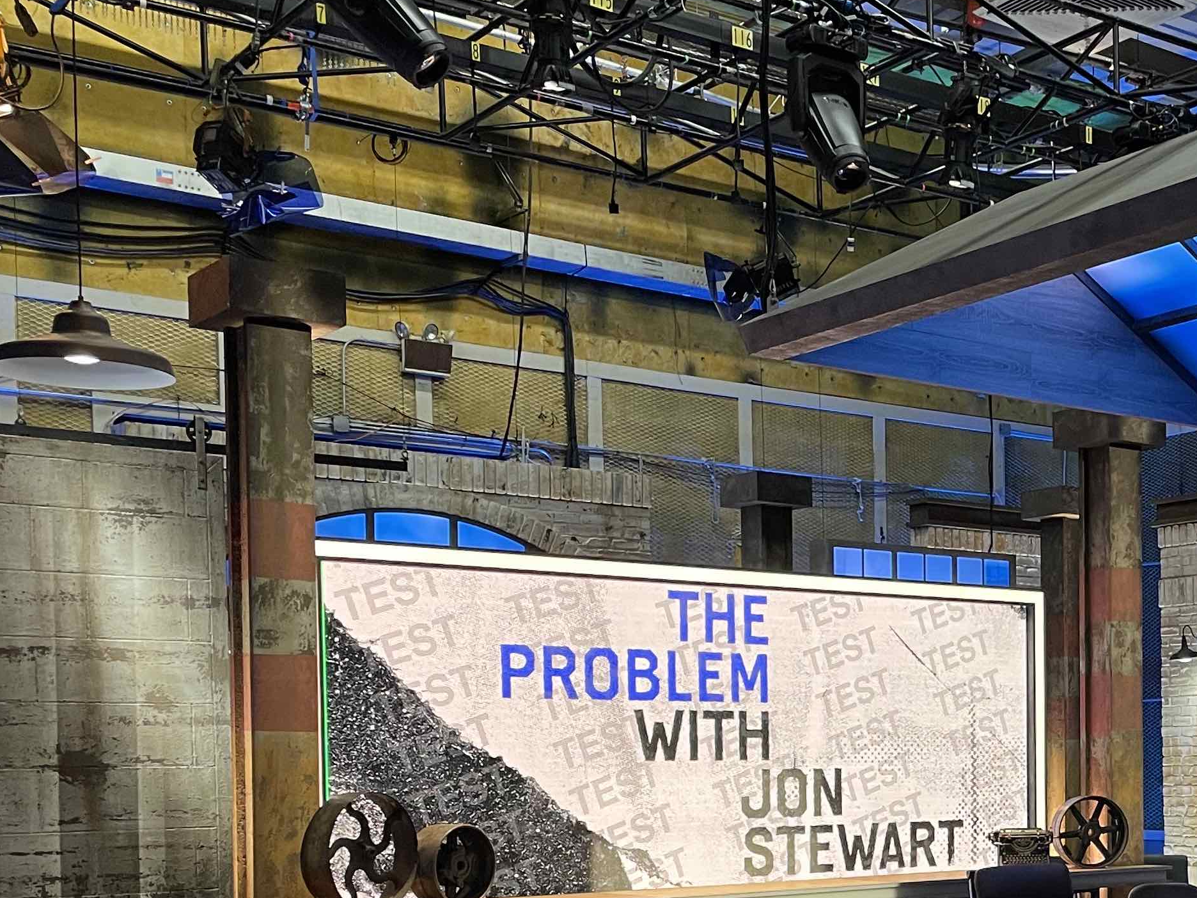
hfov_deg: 32.7
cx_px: 1062
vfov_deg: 25.2
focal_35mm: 56
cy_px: 825
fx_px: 1936
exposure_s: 1/59
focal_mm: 4.2
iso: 160
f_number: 1.6
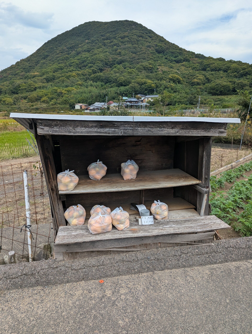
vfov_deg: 71.5
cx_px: 126
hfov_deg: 56.9
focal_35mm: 24
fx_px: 232
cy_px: 167
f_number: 1.85
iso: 55
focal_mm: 6.81
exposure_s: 1/1397
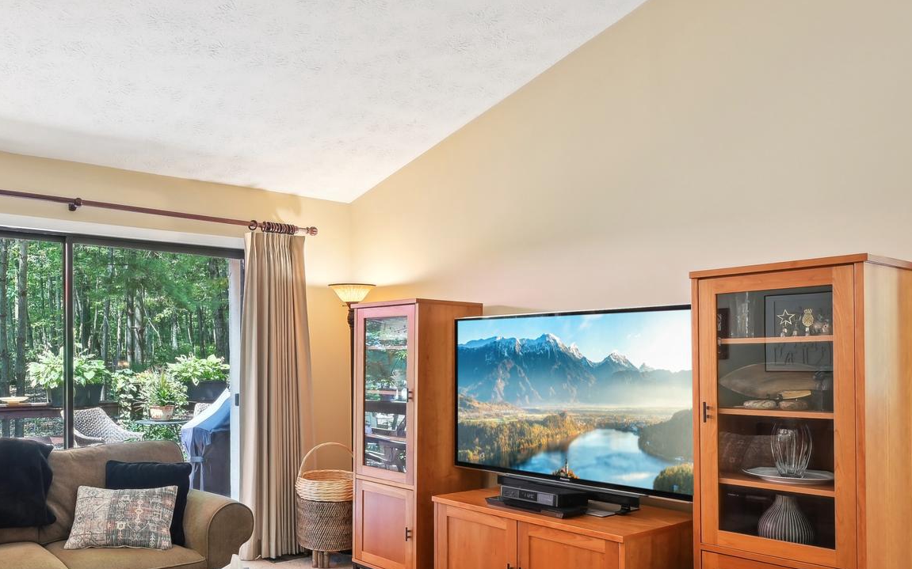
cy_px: 359
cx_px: 288
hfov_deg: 62.7
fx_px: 721
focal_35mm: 29
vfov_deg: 42.8
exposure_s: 1/15
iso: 400
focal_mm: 16
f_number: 8
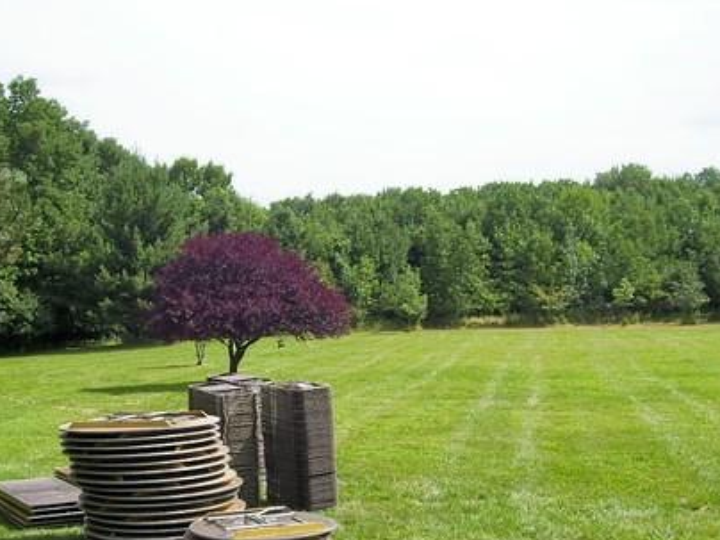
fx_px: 1186
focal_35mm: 57
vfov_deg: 25.5
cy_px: 353
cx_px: 223
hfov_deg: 33.4
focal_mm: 6
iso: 80
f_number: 4.8
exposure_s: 1/400
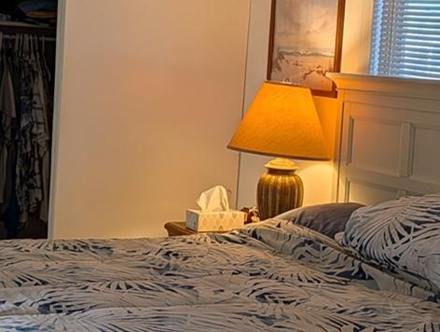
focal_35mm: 81
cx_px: 162
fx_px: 1032
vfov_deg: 18.3
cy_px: 145
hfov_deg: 24.0
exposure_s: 1/120
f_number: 1.68
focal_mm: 6.9
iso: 34
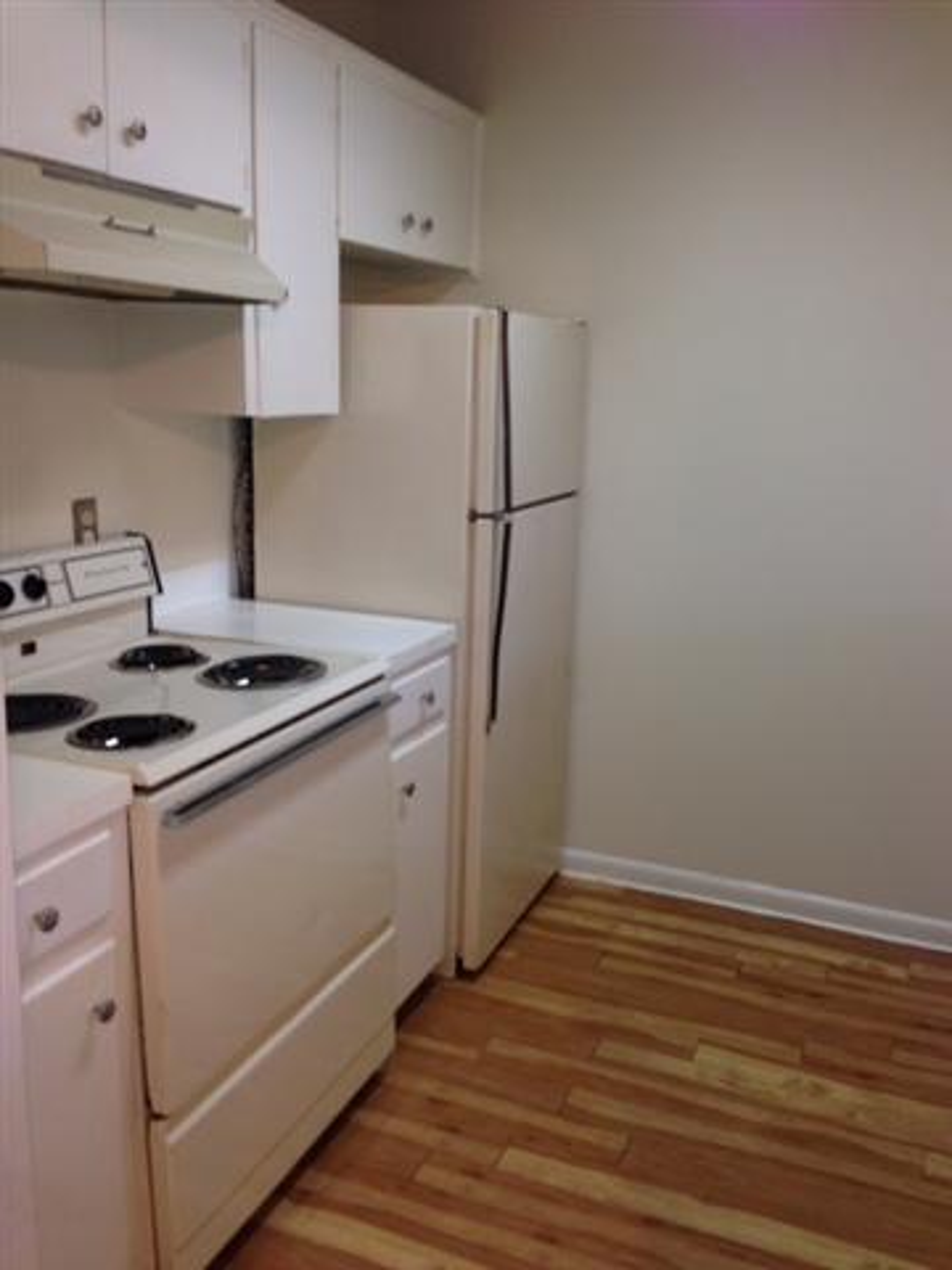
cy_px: 635
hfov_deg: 42.9
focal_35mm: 33
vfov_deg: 55.4
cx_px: 476
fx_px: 1210
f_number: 2.4
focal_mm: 4.12
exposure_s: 1/20
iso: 80
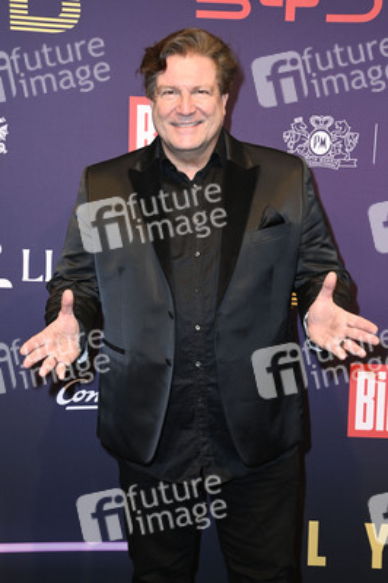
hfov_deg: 21.9
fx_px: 1004
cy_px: 292
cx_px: 194
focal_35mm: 62
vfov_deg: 32.4
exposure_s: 1/250
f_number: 6.3
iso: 500
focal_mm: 62
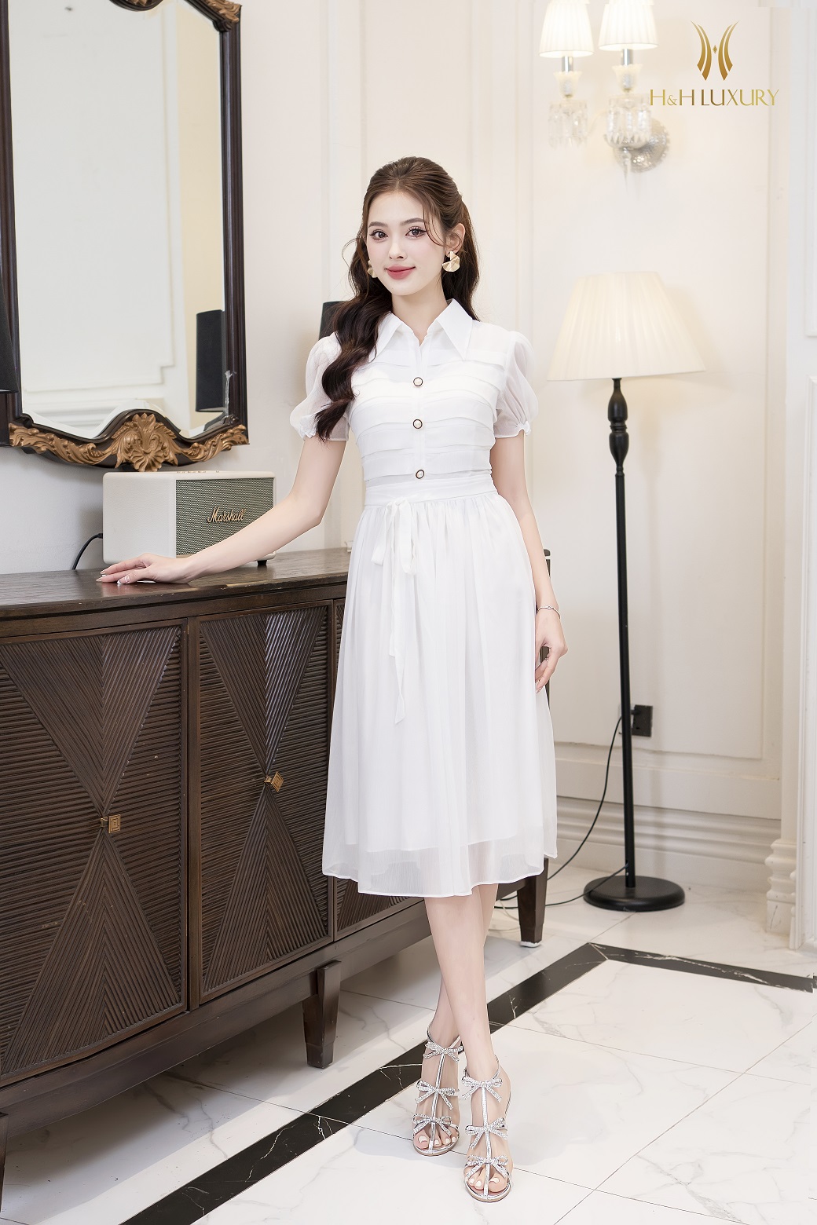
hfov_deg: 26.0
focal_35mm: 52
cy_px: 612
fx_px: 1770
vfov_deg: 38.2
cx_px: 408
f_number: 3.5
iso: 250
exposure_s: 1/125
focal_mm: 35
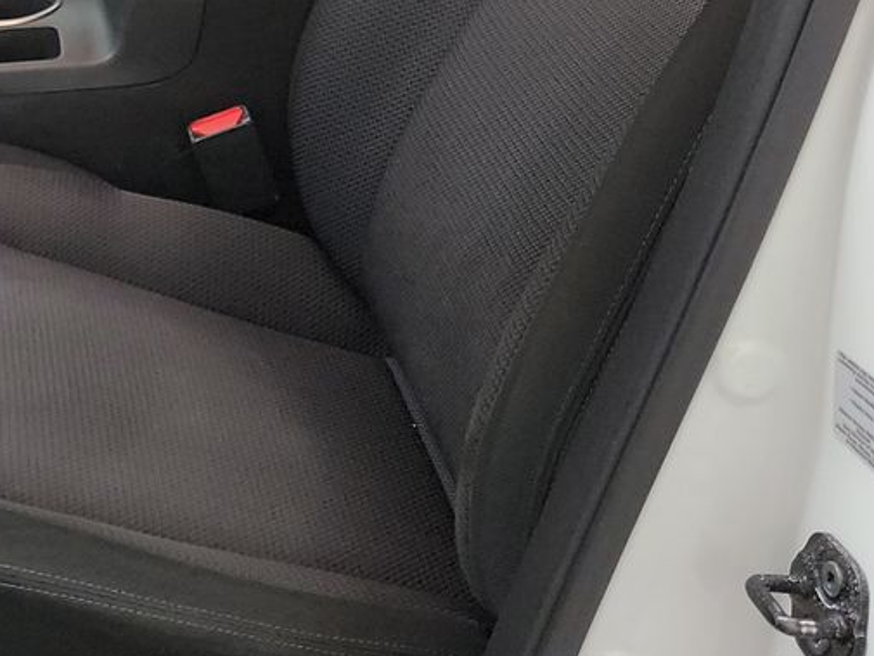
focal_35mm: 76
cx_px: -154
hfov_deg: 23.6
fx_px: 1919
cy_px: -99
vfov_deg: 18.5
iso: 632
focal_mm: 6.7
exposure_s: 1/59
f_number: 1.8
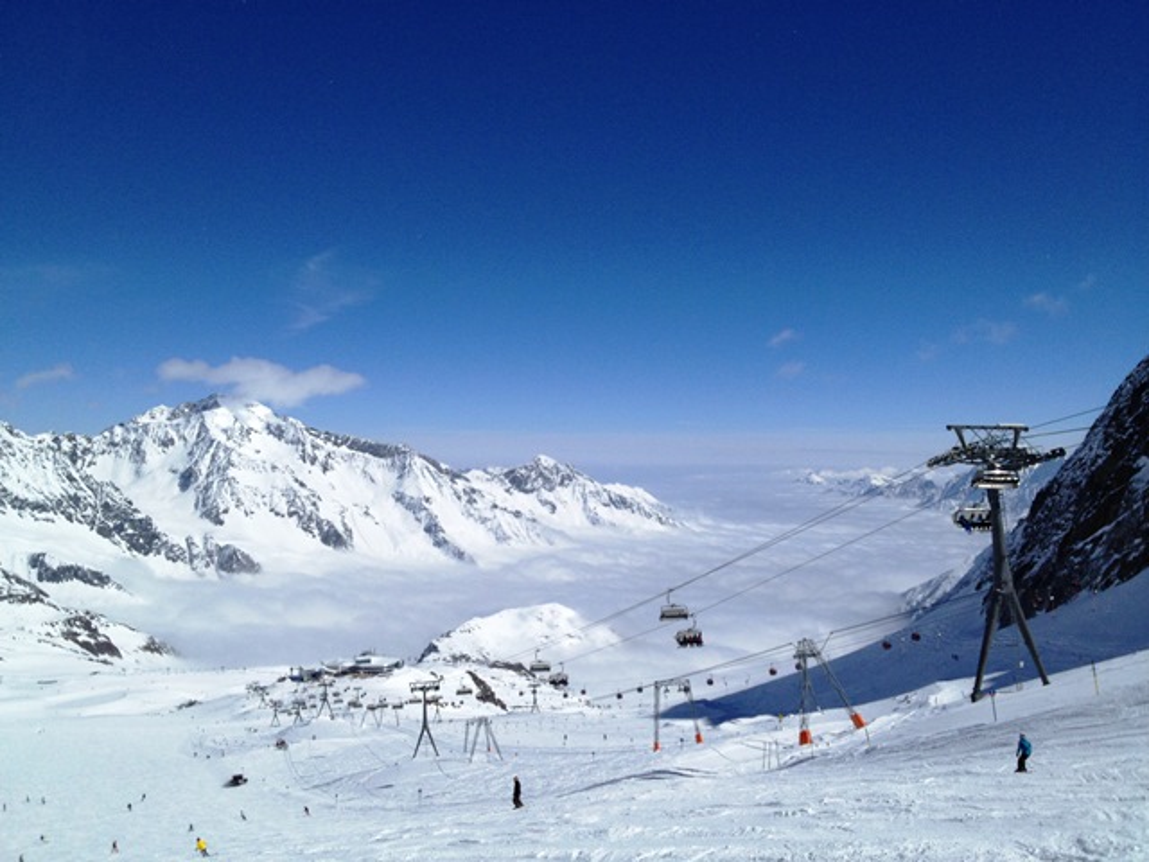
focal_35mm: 35
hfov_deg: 52.6
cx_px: 574
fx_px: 1162
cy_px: 431
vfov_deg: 40.7
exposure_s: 1/7937
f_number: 2.4
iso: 50
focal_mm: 4.28
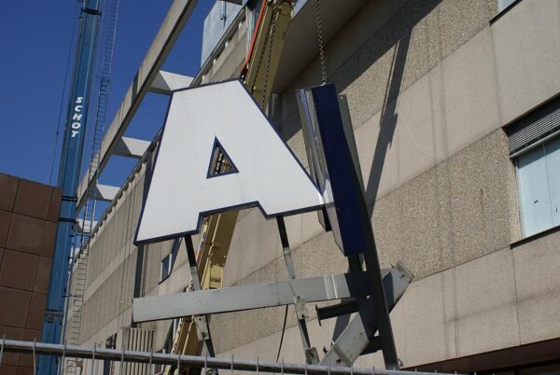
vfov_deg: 30.0
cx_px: 280
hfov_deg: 43.5
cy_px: 188
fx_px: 701
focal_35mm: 45
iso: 100
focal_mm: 30
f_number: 9
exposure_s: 1/320
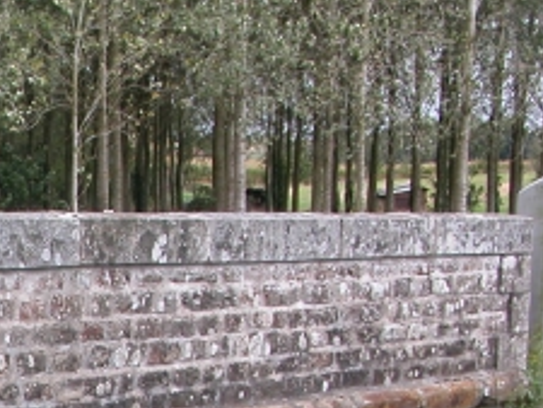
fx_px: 1664
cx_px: -246
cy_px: 579
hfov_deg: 17.0
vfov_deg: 13.3
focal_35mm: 106
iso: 100
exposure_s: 1/128
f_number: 4
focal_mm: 8.9
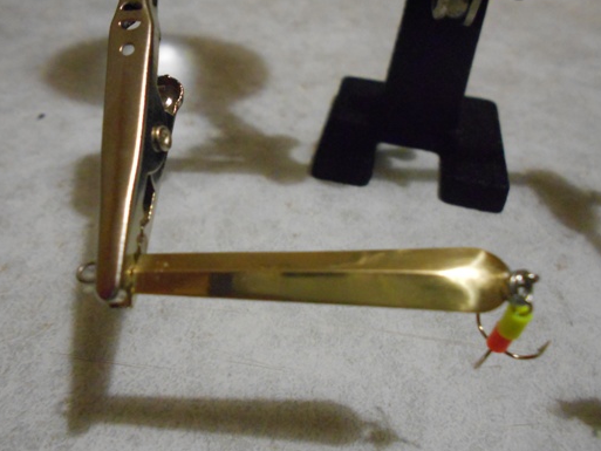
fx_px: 469
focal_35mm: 27
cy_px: 224
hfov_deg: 65.3
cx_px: 306
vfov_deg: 51.4
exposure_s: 1/20
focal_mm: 4.6
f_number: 3.2
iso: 800
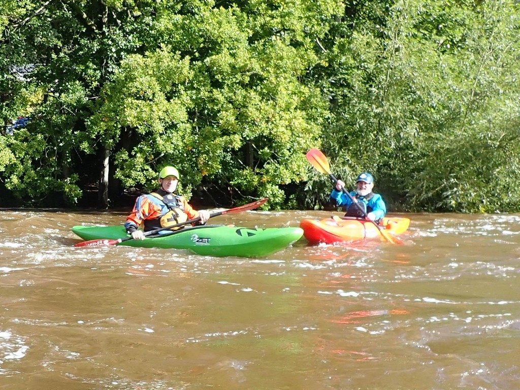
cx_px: 260
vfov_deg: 54.9
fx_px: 376
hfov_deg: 69.4
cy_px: 195
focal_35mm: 25
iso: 100
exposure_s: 1/400
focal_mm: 4.5
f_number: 2.8
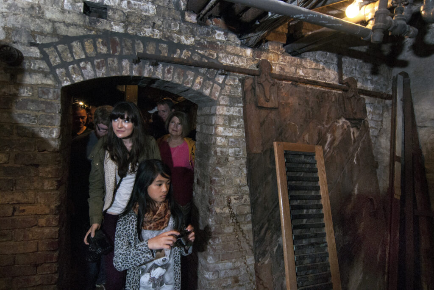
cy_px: 145
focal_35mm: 21
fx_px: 253
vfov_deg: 59.6
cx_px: 217
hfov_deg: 81.1
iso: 800
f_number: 5.6
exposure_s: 1/30
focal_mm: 14
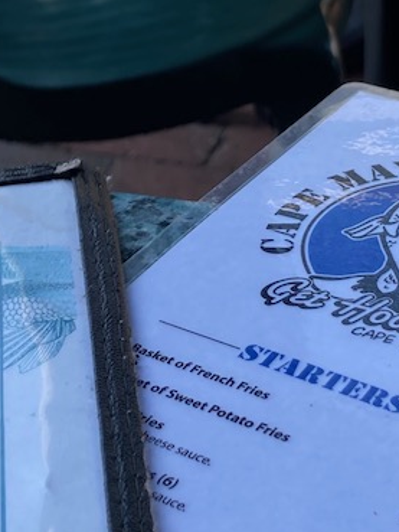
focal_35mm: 97
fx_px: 1490
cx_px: 279
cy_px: 205
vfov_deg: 20.2
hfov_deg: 15.2
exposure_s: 1/206
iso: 20
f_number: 1.8
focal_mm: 3.99
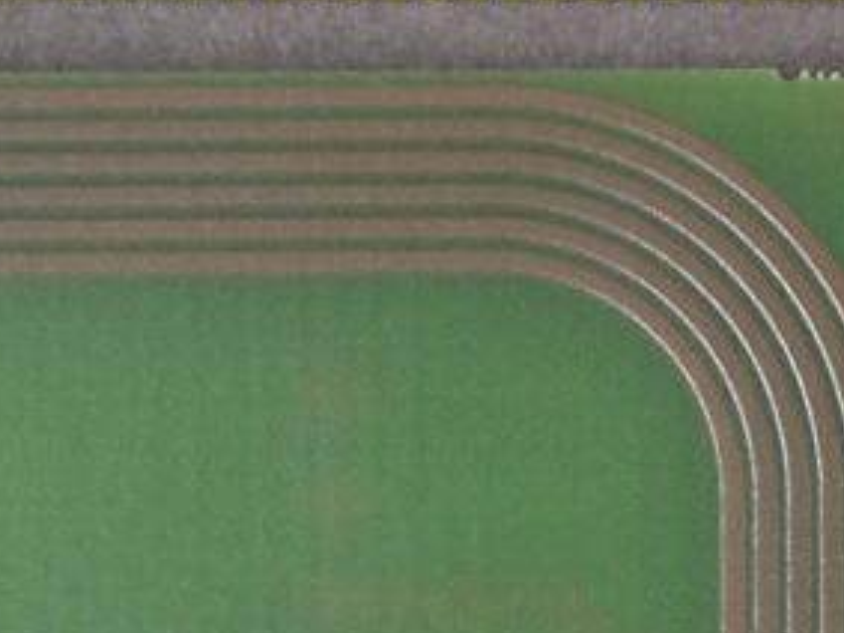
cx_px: 1145
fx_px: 13526
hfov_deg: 3.6
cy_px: 964
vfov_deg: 2.7
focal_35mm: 555
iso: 200
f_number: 3.8
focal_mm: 20.4
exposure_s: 1/50
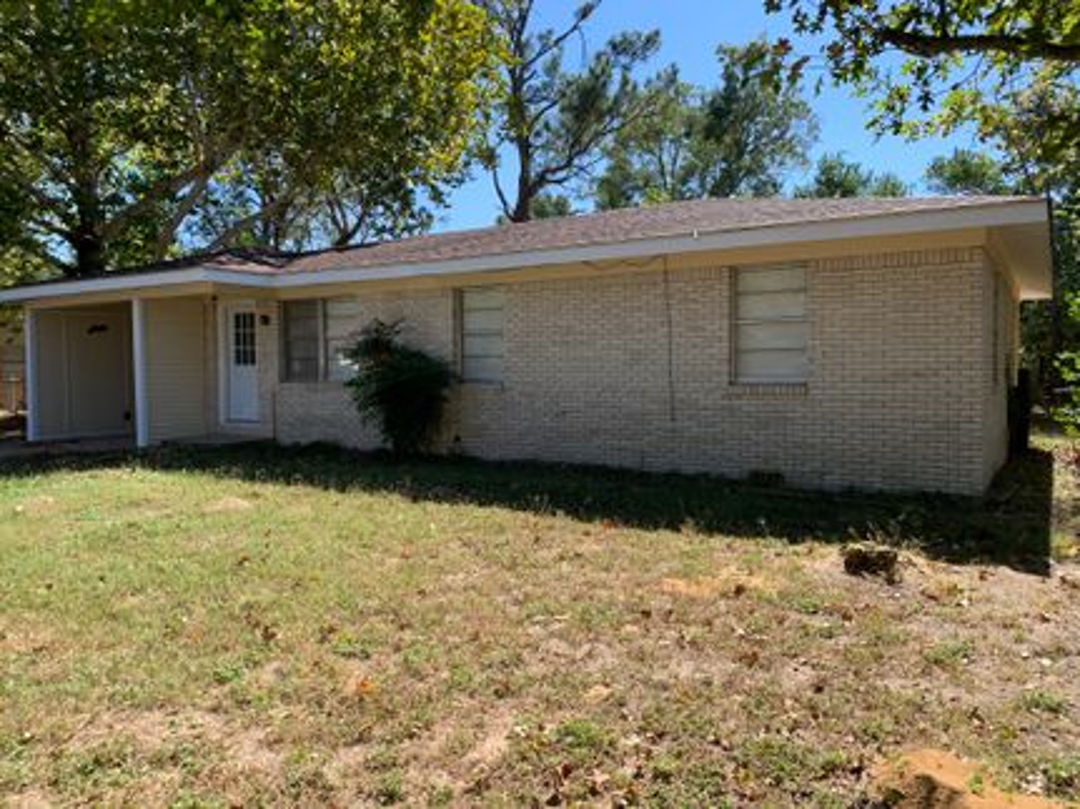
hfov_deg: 67.3
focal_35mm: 26
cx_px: 540
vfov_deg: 53.0
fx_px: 811
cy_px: 404
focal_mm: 4.25
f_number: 1.8
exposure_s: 1/945
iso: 25
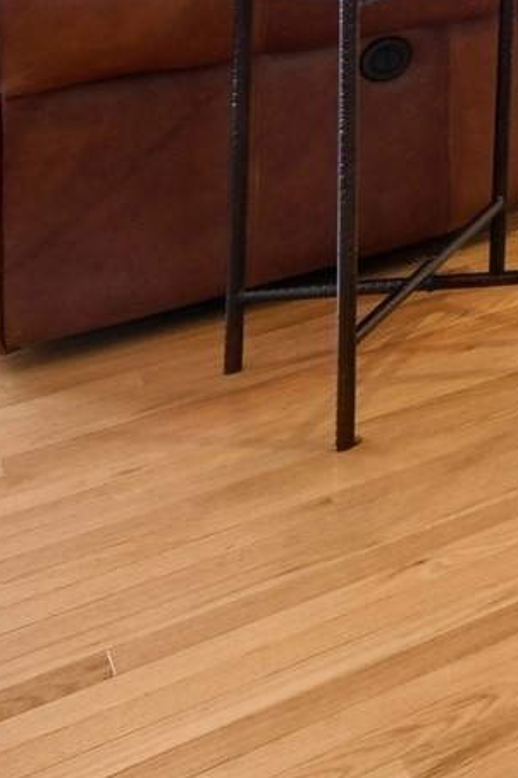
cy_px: -385
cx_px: 1494
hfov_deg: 11.9
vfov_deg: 23.7
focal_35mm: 68
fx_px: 1469
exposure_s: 1/15
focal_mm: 10
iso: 320
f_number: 5.6
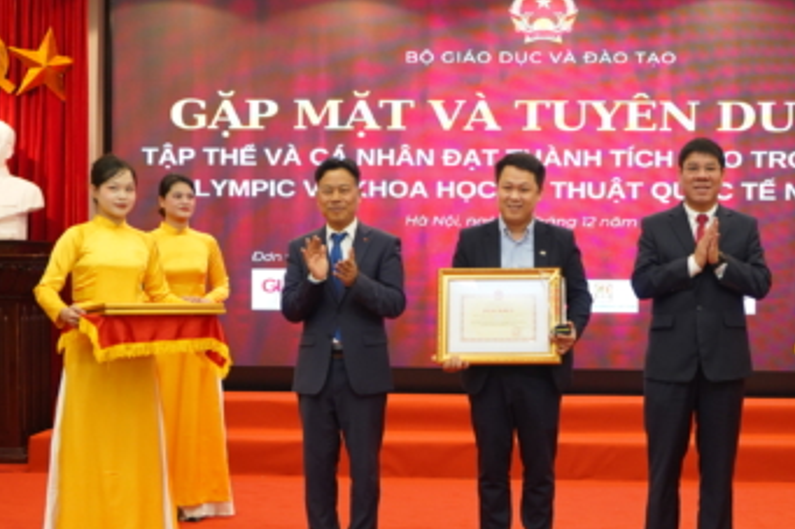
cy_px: 301
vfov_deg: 23.7
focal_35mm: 57
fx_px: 1258
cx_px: 516
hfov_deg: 34.8
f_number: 4
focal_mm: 35
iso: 2000
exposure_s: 1/160
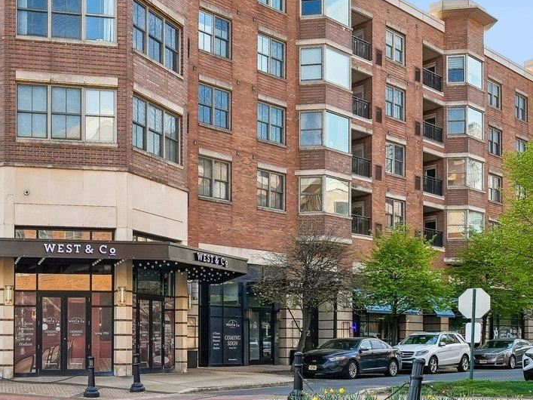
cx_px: 72
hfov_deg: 44.3
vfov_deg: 36.3
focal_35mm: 39
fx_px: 600
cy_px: 123
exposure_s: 1/200
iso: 500
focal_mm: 14
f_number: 8
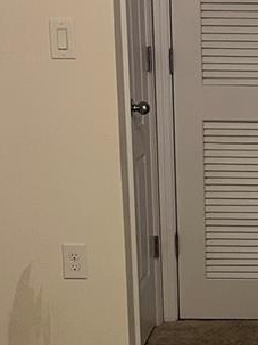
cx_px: 315
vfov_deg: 18.8
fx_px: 1024
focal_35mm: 103
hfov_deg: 13.9
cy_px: 298
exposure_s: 1/60
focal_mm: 5.7
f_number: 1.5
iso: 400
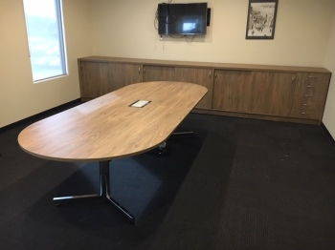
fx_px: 280
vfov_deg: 48.2
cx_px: 168
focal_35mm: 29
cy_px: 125
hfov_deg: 61.7
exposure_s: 1/33
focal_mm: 4.15
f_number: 2.2
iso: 250
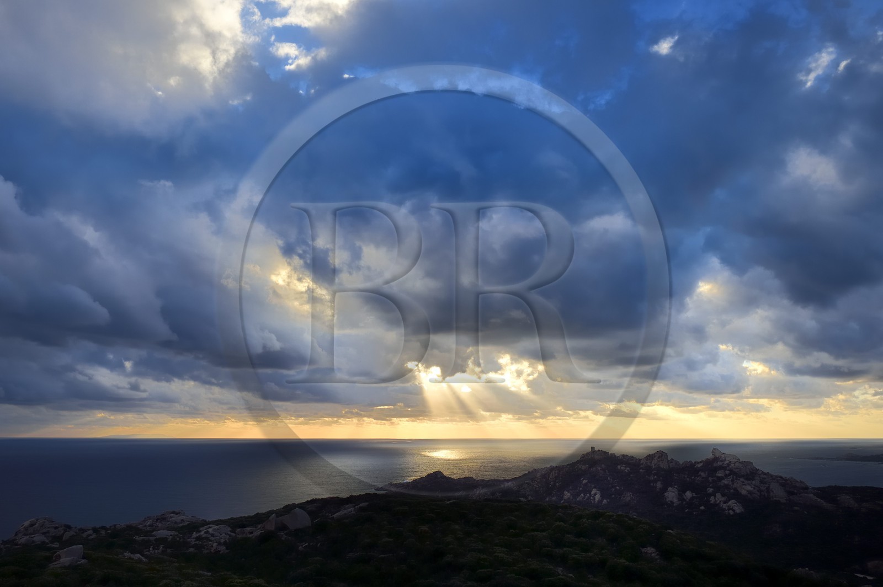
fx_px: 686
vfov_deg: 46.3
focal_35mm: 28
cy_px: 294
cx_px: 442
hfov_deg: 65.5
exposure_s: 1/250
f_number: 10
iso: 200
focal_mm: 28
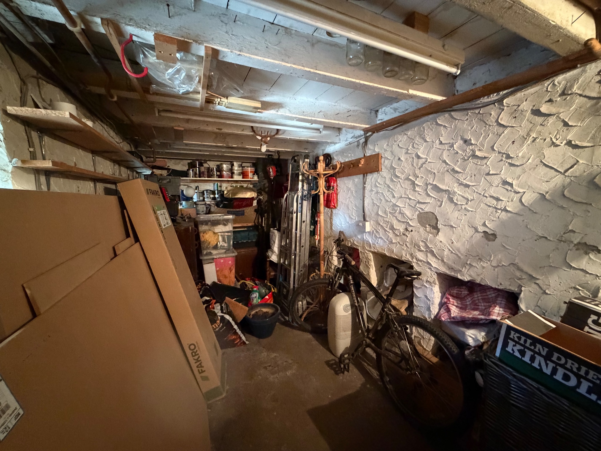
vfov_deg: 85.7
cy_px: 226
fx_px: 243
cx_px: 300
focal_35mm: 14
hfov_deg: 102.1
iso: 1600
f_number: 2.2
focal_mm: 2.22
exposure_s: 1/33
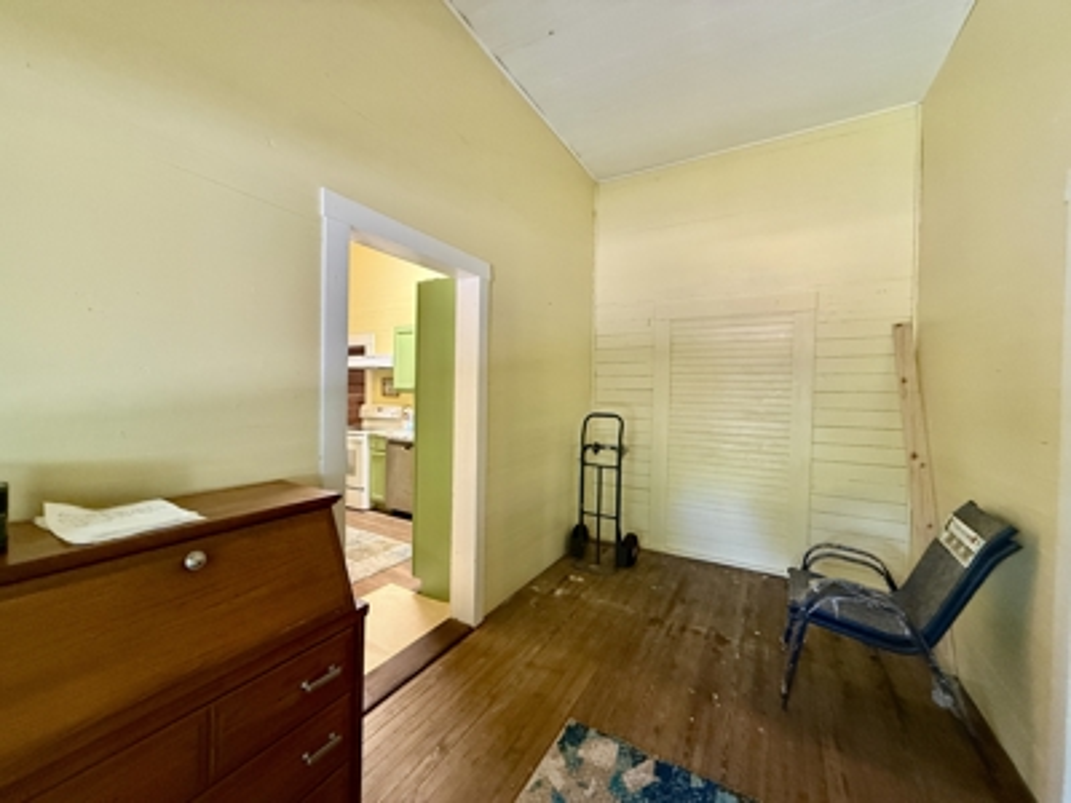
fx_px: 433
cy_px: 402
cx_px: 536
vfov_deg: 85.7
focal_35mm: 14
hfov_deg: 102.1
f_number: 2.2
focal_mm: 2.22
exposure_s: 1/60
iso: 400
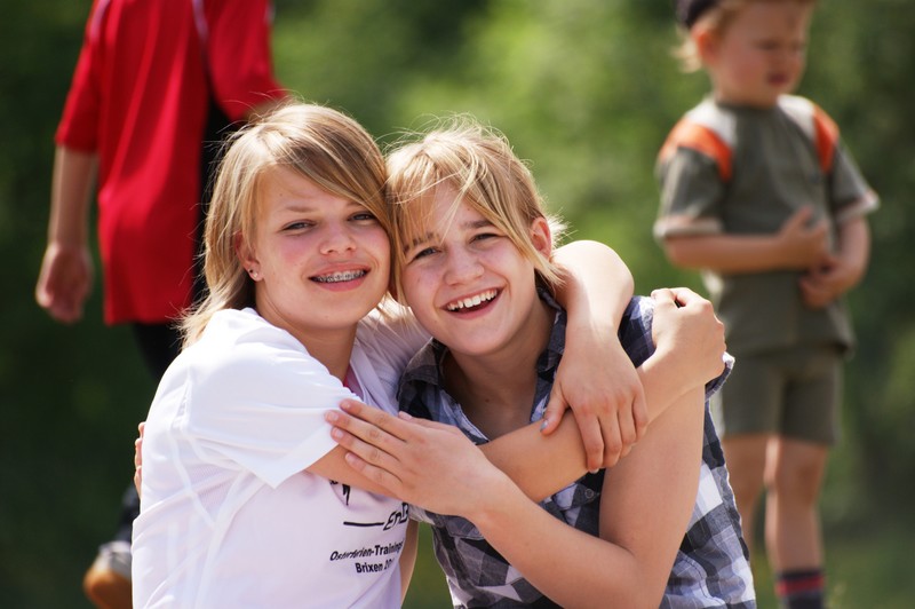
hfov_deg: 4.6
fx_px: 11428
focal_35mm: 450
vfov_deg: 3.0
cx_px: 458
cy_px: 304
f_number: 5.6
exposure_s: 1/500
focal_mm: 300
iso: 100
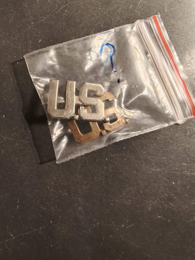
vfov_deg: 73.9
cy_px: 130
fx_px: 173
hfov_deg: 58.9
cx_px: 98
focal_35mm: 23
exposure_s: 1/50
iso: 250
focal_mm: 2.32
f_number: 2
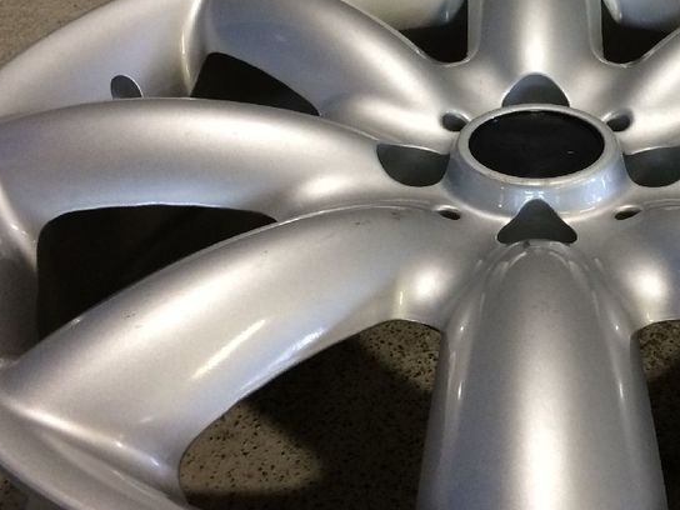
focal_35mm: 64
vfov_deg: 22.7
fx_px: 1257
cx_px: 550
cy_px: 132
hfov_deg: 29.5
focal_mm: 4.15
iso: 80
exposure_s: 1/33
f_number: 2.2
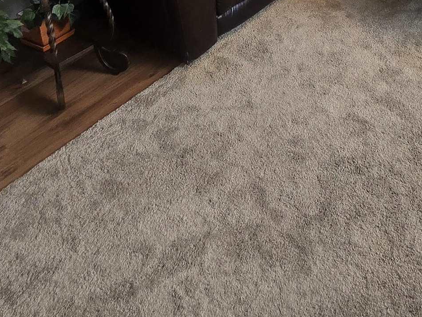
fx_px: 512
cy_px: -175
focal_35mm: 42
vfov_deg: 25.0
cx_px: 337
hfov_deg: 42.8
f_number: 2.2
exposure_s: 1/60
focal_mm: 2.2
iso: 200
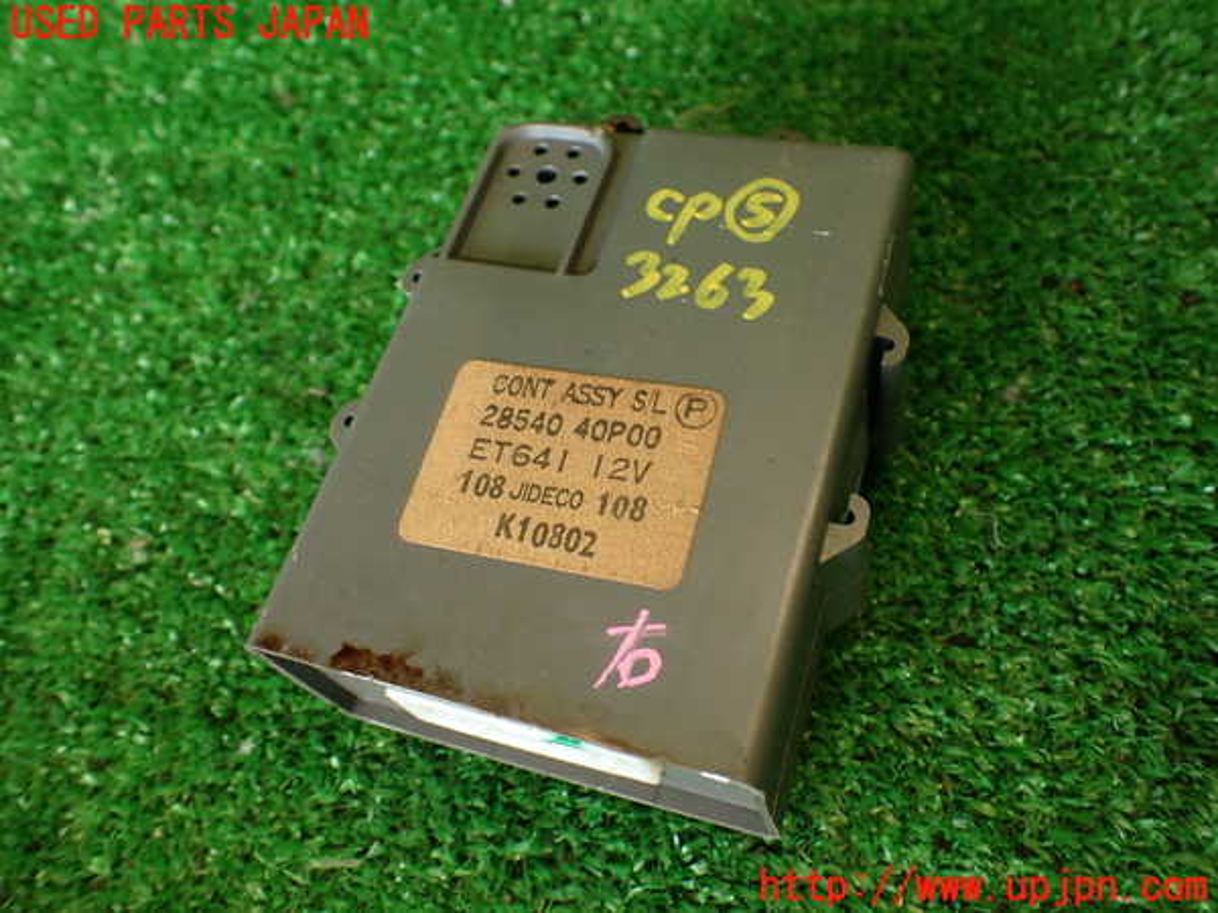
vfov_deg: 46.8
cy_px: 456
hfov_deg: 60.0
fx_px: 1056
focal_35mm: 30
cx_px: 609
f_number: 2.3
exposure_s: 1/60
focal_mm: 5.4
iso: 160
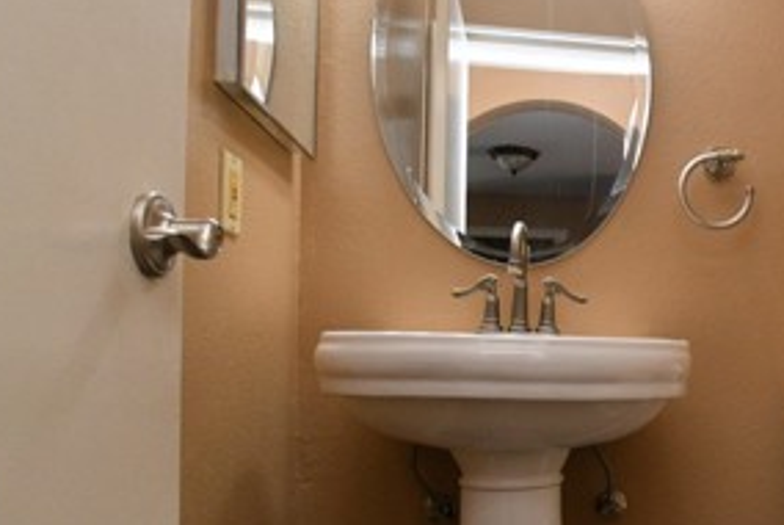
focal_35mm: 37
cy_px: 308
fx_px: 809
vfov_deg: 35.8
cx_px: 803
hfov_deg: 43.4
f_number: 7.1
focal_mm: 11
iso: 800
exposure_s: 1/60
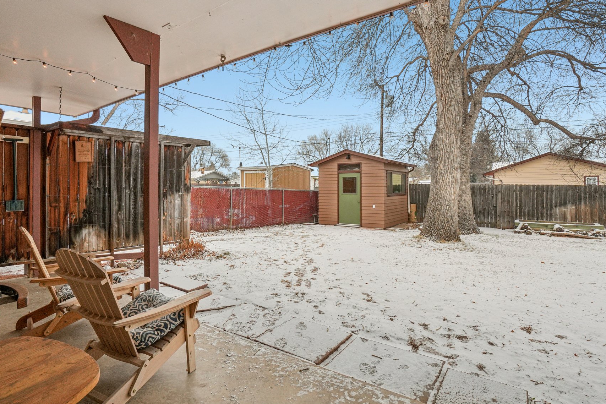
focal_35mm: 18
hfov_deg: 90.0
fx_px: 303
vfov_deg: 67.2
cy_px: 183
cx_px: 296
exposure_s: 1/500
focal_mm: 10
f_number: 8
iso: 400
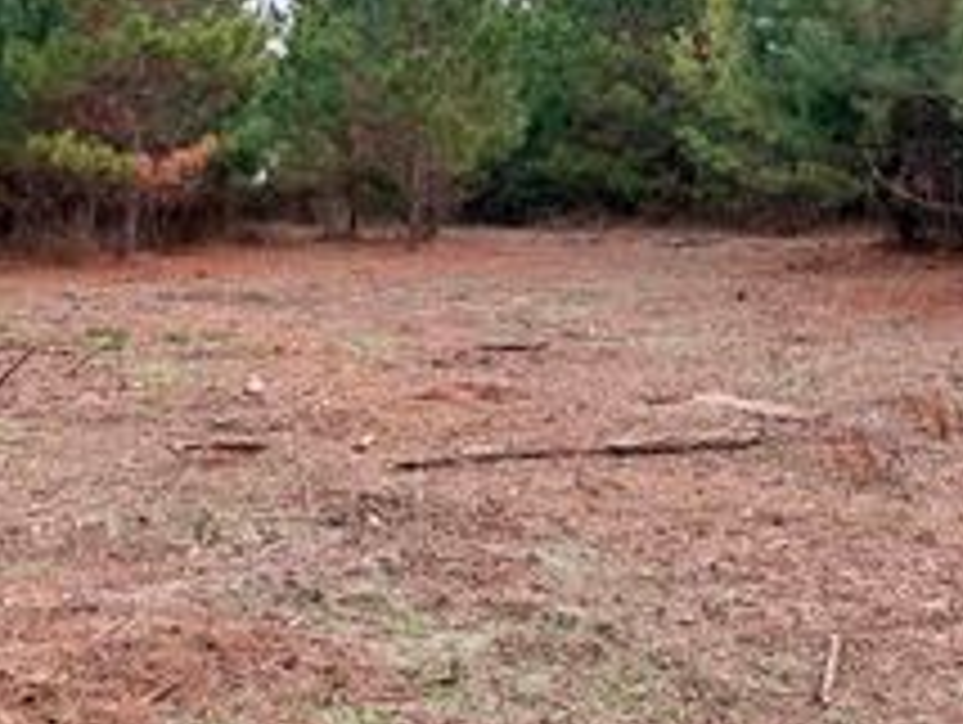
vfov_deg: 24.7
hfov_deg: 34.0
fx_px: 1560
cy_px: -34
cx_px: 324
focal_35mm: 56
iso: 100
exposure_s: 1/383
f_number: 1.78
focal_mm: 6.76
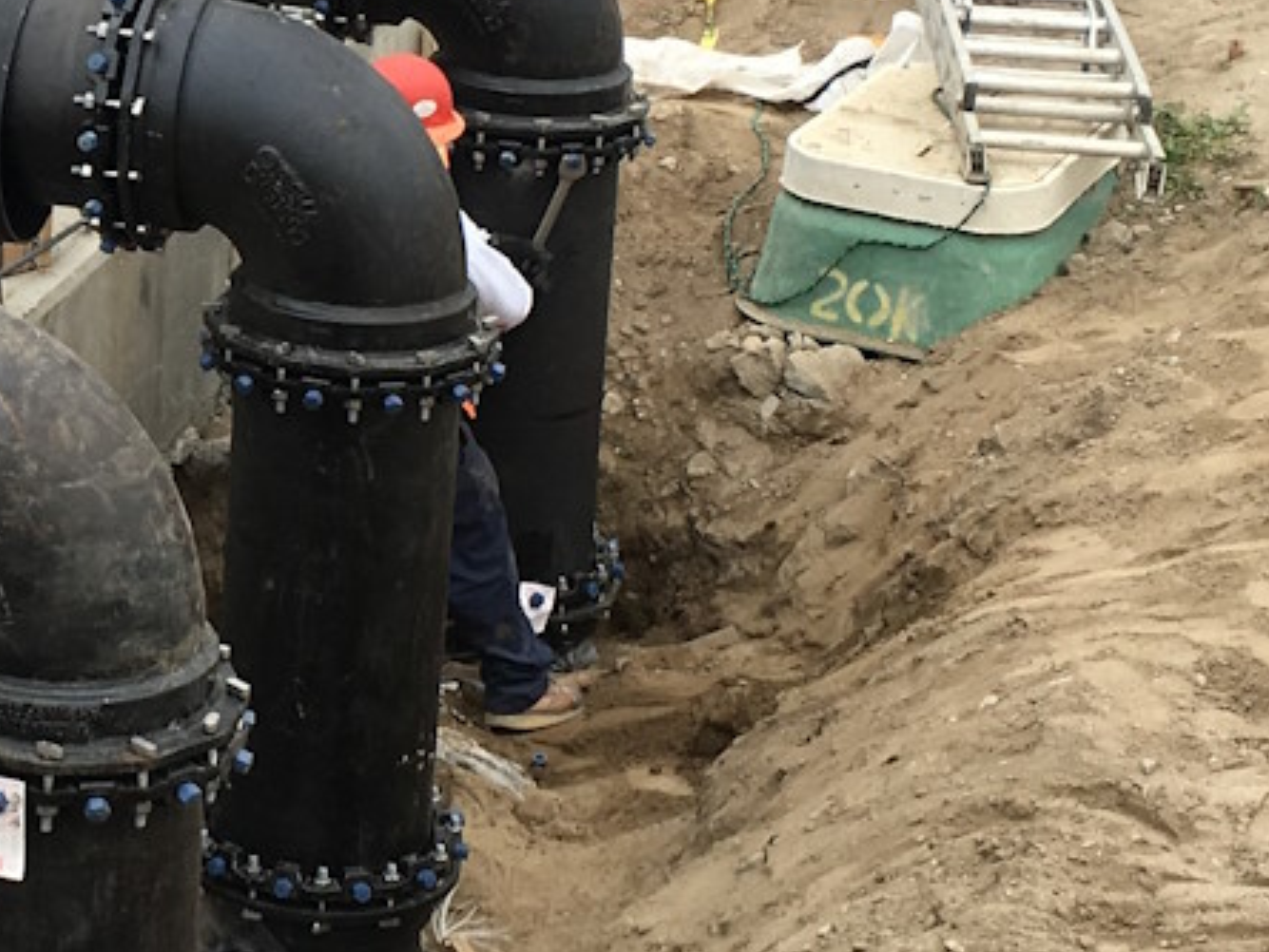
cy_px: 128
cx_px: -138
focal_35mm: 105
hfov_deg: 18.0
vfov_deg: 14.0
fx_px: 3850
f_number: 2.2
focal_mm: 4.15
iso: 25
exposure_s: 1/818
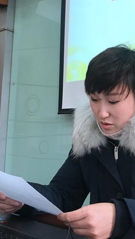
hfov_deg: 24.7
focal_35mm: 48
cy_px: 104
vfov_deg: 42.8
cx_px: 97
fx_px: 305
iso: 25
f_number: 1.8
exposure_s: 1/33
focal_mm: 3.99
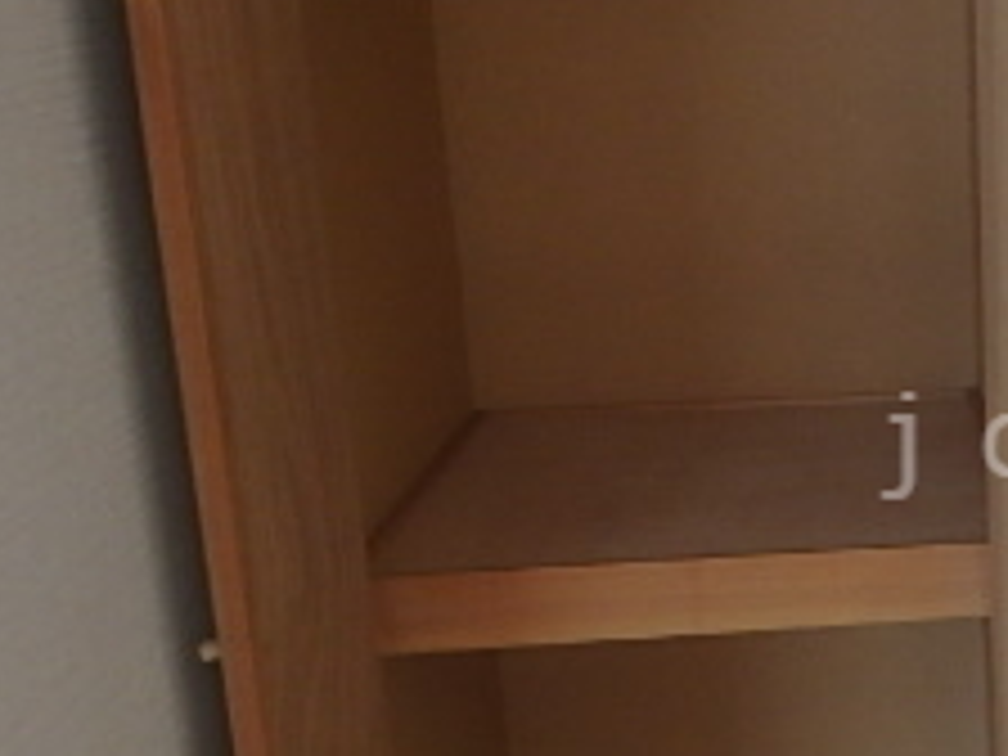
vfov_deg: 24.4
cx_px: 1188
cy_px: 446
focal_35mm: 60
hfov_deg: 28.3
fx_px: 1747
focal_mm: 3.7
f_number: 3.5
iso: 200
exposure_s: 1/60
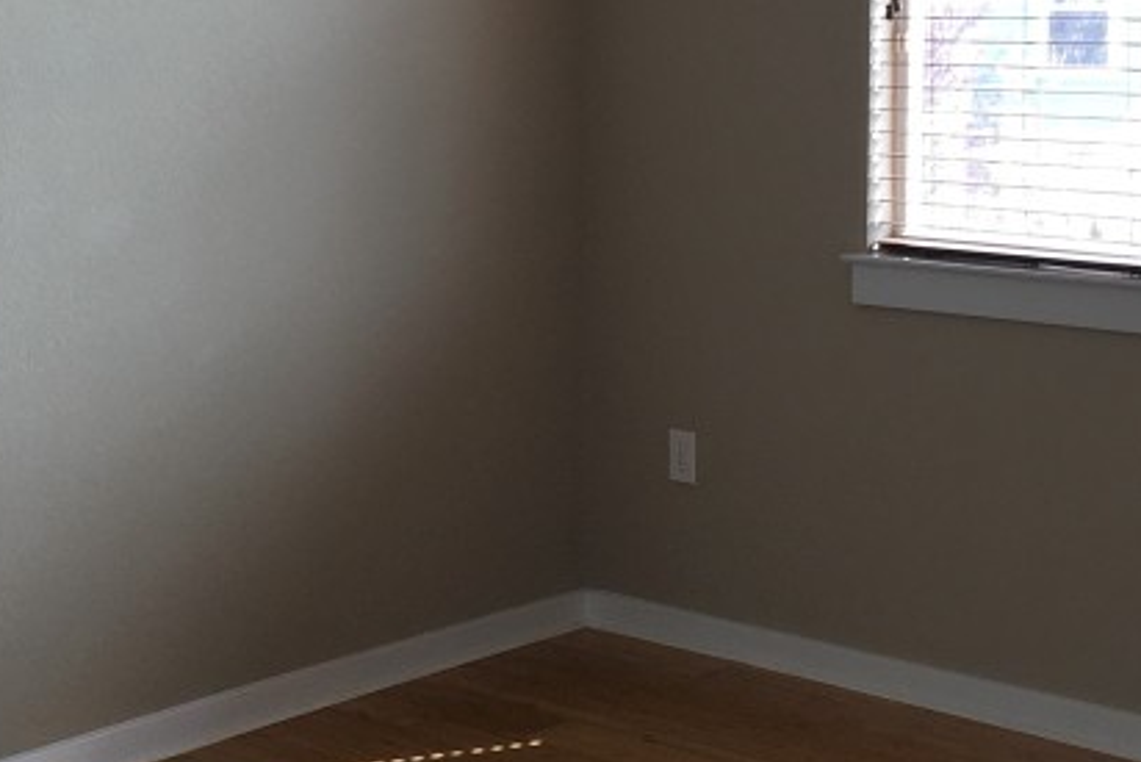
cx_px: 313
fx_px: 2378
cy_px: 172
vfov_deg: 18.1
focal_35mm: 75
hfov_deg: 26.7
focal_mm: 4.15
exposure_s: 1/60
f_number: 2.2
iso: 25
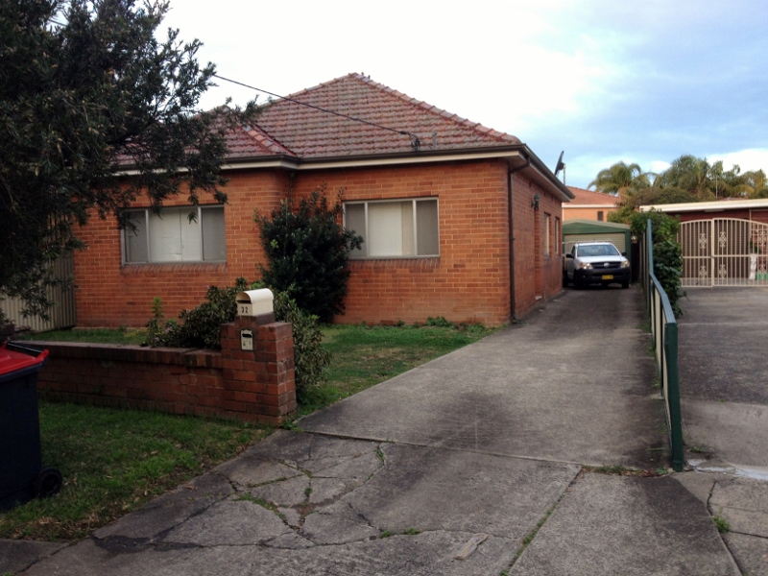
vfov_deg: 40.7
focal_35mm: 35
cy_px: 288
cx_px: 384
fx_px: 777
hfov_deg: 52.6
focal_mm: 4.28
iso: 64
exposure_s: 1/60
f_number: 2.4
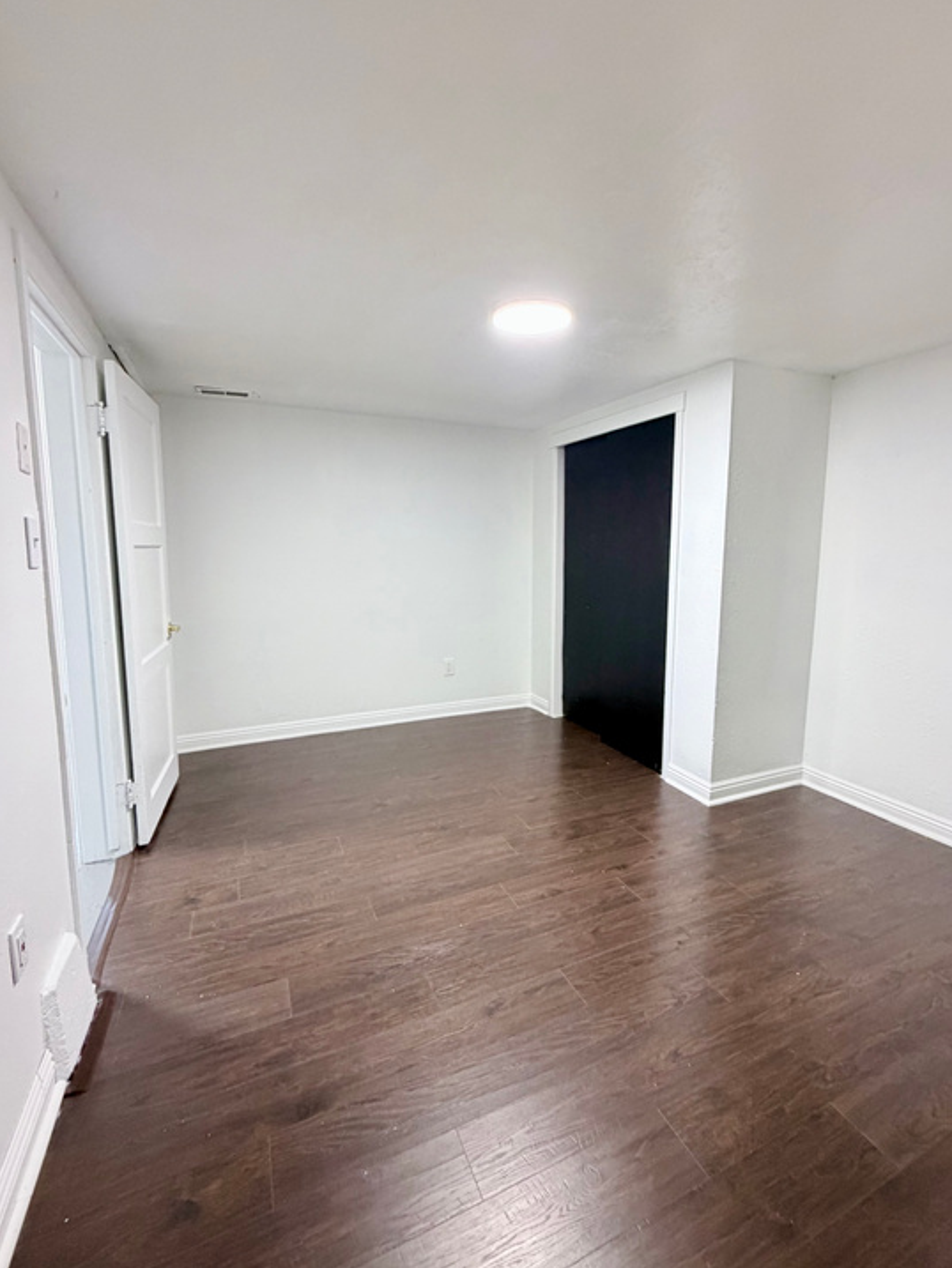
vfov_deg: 98.2
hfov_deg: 81.7
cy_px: 638
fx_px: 550
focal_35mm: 15
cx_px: 503
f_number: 2.2
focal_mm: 2.22
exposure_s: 1/60
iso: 320
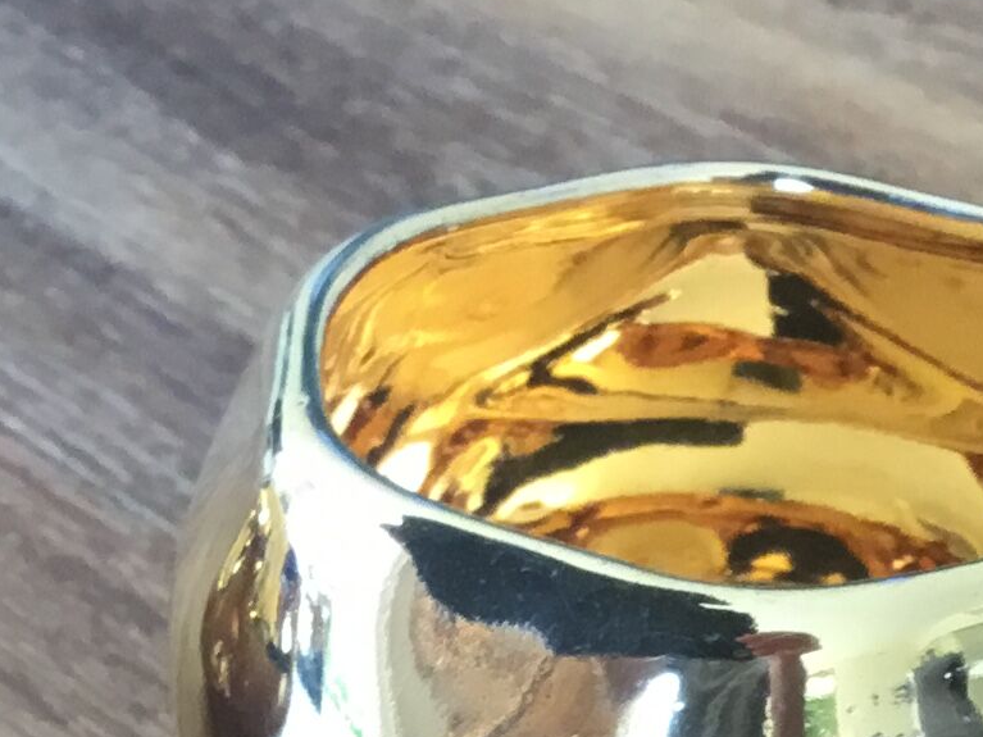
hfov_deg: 14.9
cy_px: 960
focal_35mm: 132
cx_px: 238
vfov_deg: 11.0
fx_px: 3748
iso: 32
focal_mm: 3.3
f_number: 2.4
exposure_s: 1/33
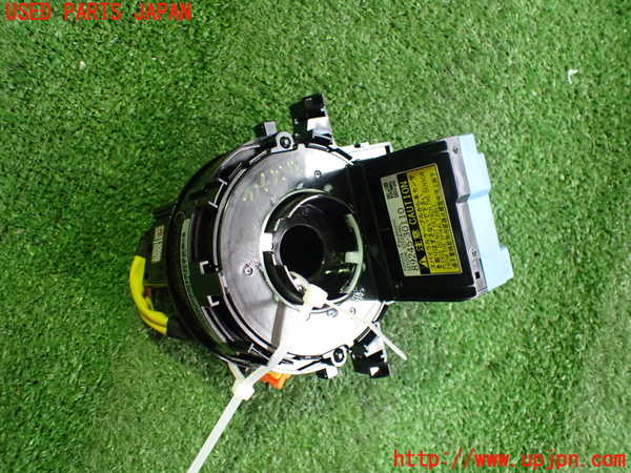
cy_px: 236
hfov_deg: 60.0
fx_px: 547
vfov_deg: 46.8
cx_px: 316
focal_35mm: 30
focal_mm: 5.4
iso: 800
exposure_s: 1/60
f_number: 2.3
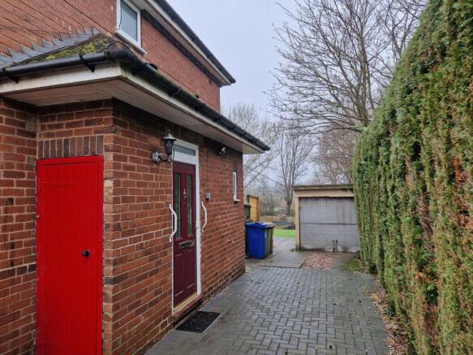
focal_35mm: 23
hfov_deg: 73.9
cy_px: 178
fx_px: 314
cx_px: 236
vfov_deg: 58.9
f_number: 1.8
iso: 50
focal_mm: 5.4
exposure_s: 1/180
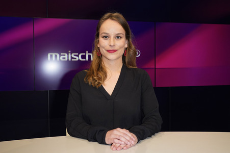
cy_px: 76
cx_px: 115
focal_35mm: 37
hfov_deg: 51.9
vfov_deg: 35.9
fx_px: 236
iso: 2000
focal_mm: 37
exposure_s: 1/160
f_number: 5.6
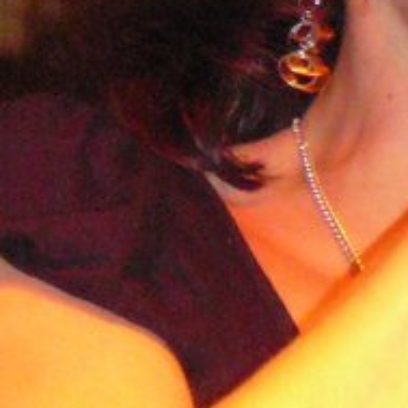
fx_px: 6534
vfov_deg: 3.6
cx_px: 550
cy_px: 50
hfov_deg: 3.6
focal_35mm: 490
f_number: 3.9
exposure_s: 1/30
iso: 400
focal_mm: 15.6
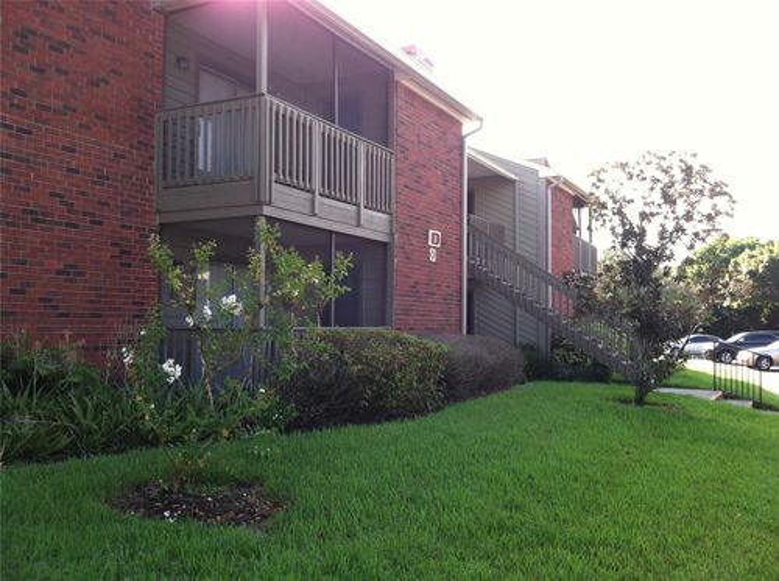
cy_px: 290
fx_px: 786
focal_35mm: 35
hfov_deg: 52.7
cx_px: 390
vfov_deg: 40.6
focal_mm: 3.85
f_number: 2.8
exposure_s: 1/133
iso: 80
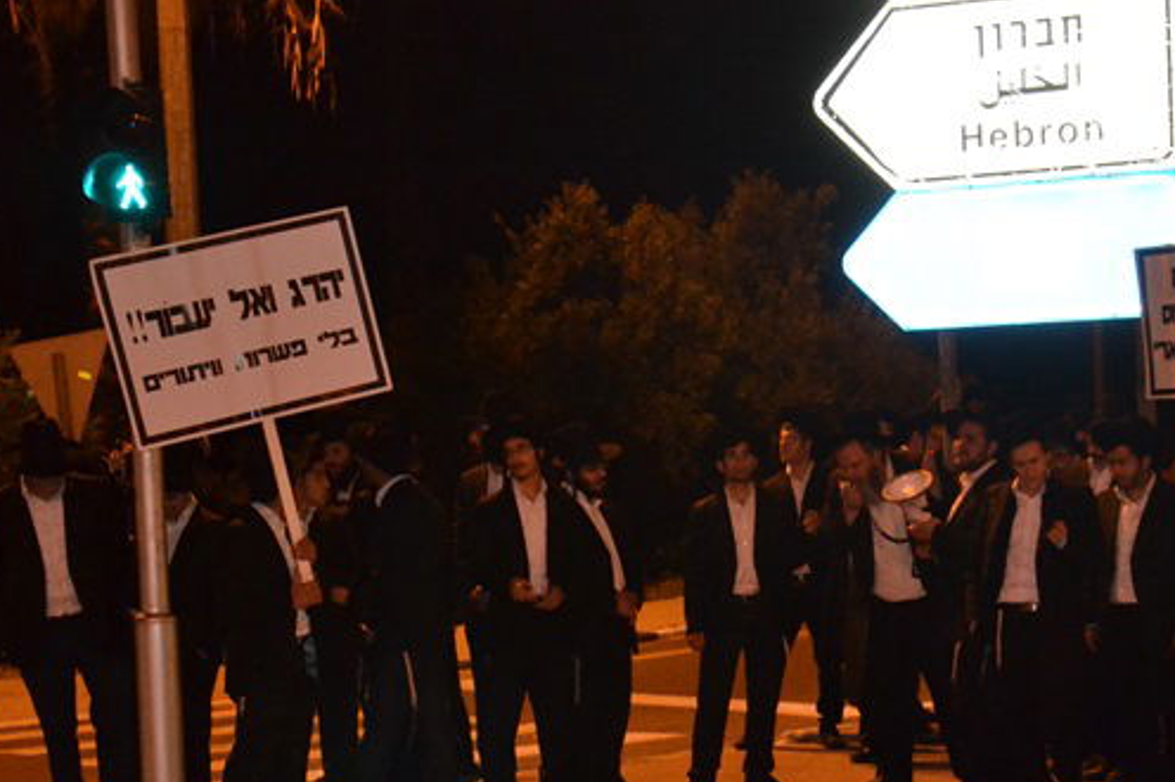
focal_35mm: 92
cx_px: 685
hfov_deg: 22.1
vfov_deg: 14.8
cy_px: 475
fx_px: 3001
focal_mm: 38
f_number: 4.5
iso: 3200
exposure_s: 1/60
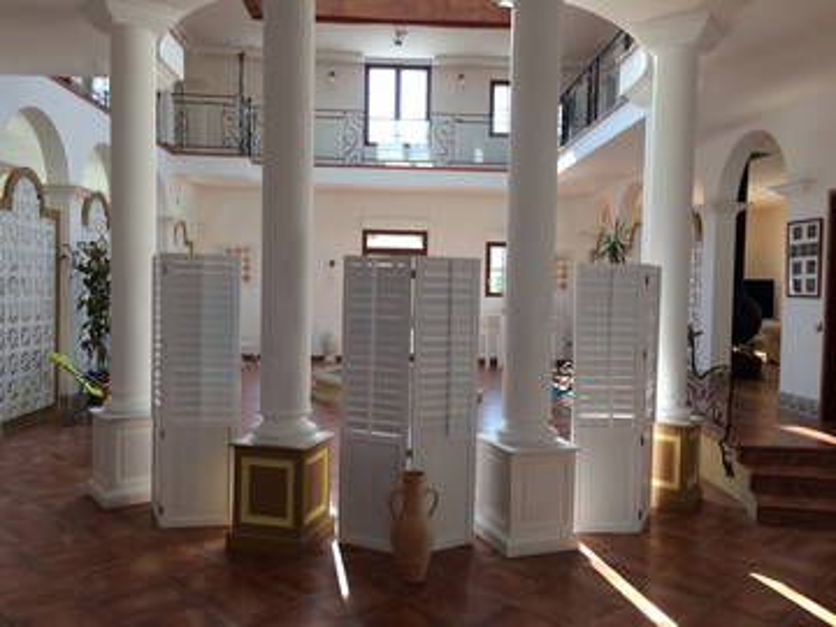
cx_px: 418
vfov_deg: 48.2
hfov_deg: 61.7
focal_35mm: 29
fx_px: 700
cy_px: 314
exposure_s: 1/165
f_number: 2.2
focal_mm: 4.15
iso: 32
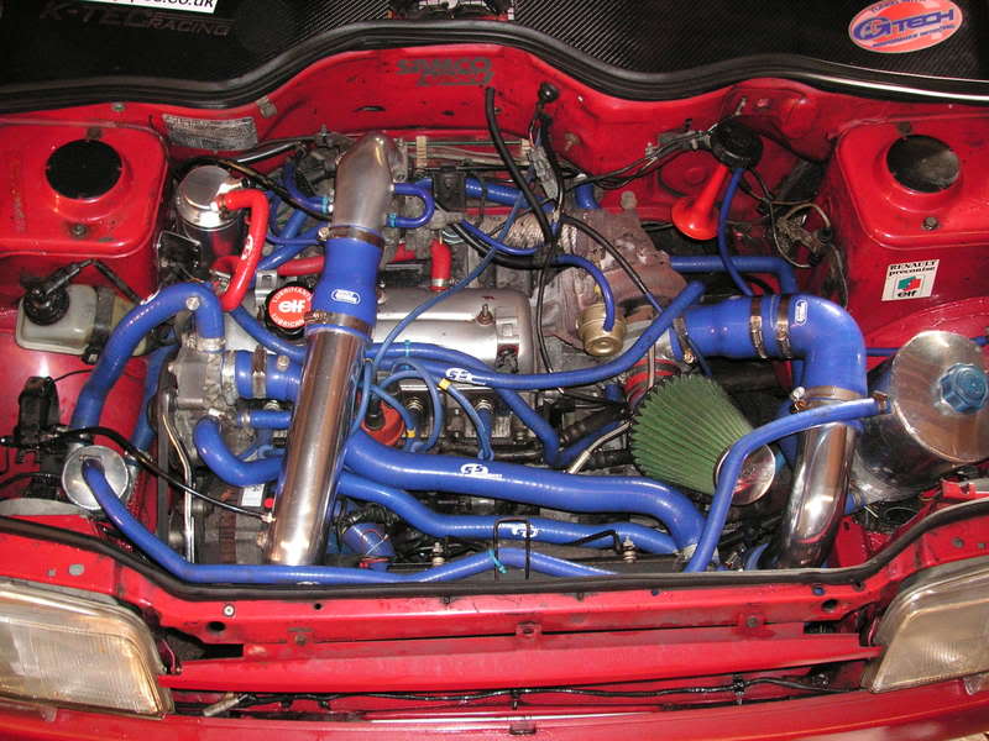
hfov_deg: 49.0
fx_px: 1086
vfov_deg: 37.7
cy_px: 370
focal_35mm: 38
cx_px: 494
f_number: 3.3
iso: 160
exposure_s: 1/45
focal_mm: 6.3
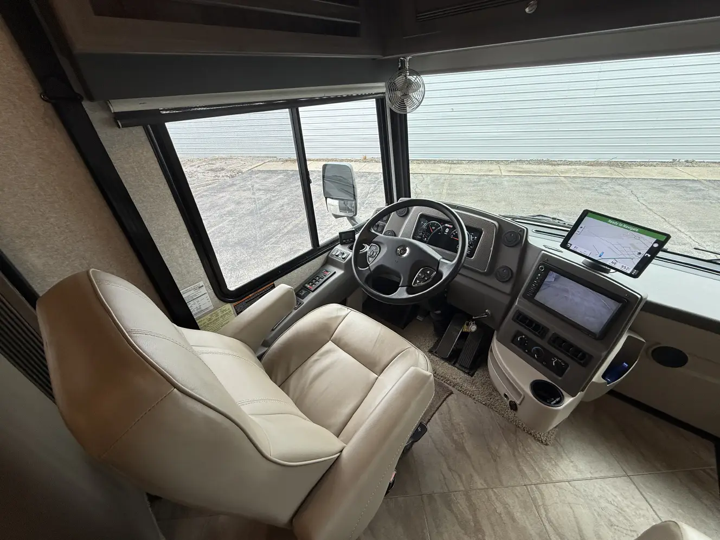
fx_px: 291
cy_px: 270
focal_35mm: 14
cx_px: 360
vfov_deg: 85.7
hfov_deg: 102.1
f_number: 2.2
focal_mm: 2.22
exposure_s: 1/104
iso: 50
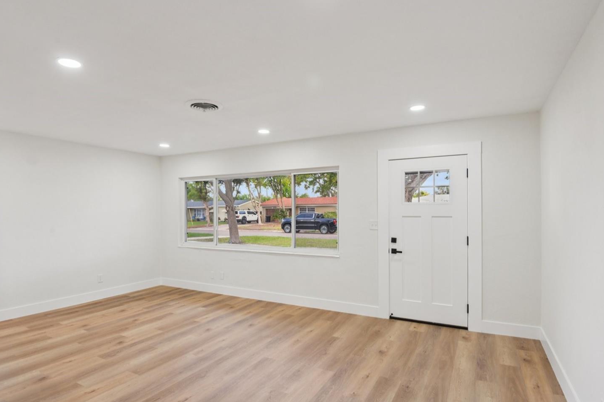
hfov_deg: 86.9
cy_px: 211
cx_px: 306
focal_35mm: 19
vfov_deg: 64.5
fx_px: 319
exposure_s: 1/30
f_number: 8
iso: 400
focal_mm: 17
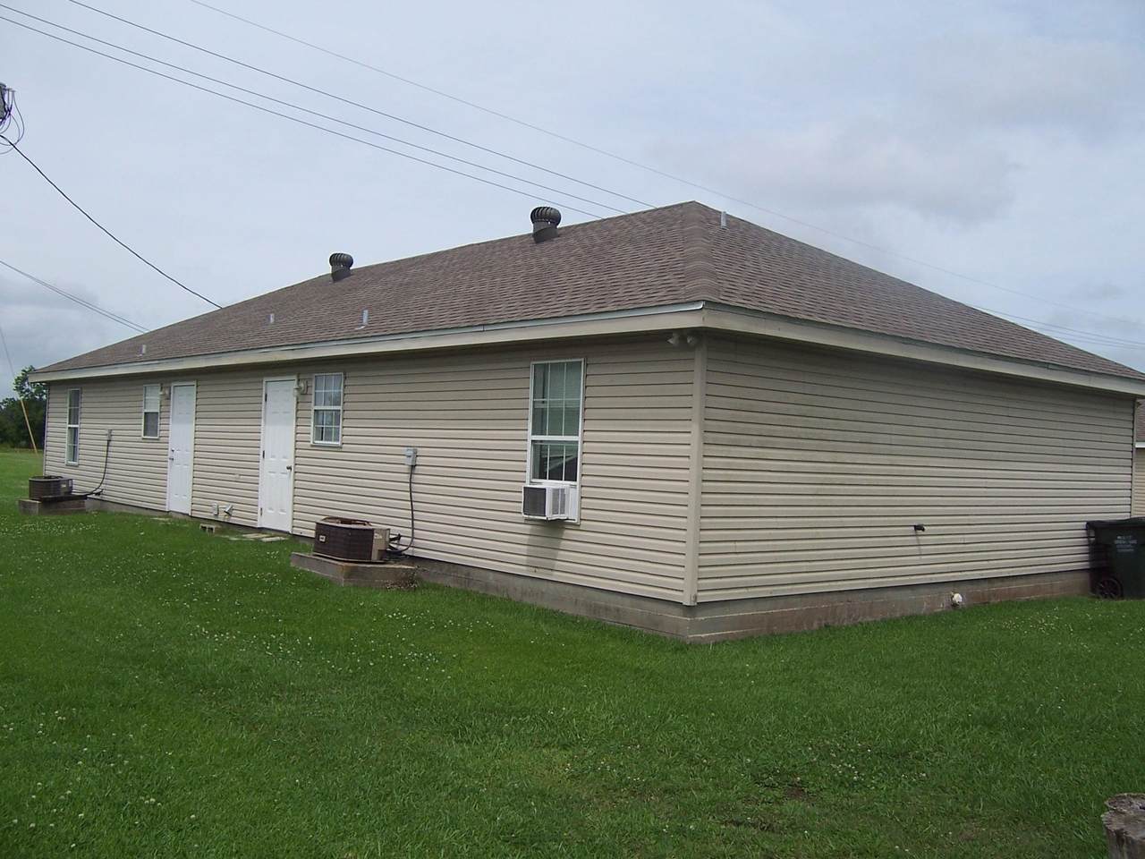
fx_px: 1092
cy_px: 430
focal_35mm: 33
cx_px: 572
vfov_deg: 42.9
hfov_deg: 55.4
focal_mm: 5.5
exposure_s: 1/1000
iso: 80
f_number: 4
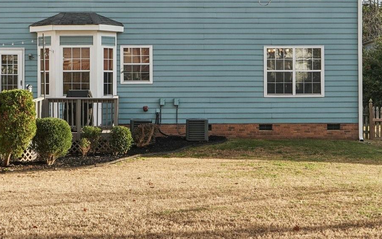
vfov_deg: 18.8
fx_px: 718
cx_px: 136
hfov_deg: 29.6
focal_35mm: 69
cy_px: 75
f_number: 8
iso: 100
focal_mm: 20
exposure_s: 1/30
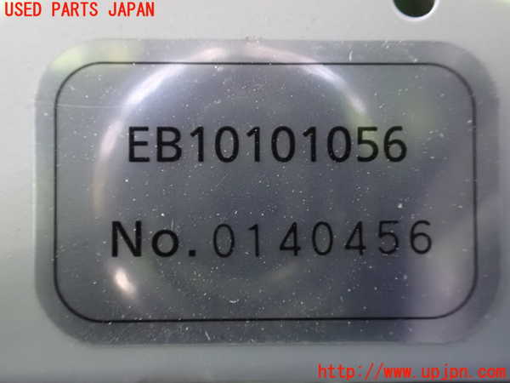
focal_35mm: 30
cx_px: 255
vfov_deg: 46.8
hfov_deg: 60.0
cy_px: 192
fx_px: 442
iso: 1600
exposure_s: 1/20
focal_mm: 5.4
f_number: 2.3
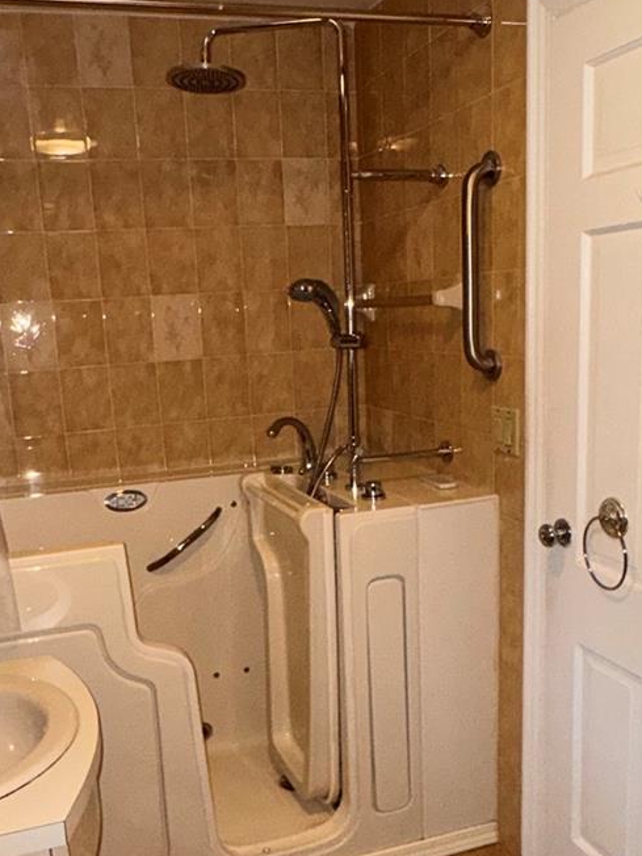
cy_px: 488
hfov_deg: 42.8
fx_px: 816
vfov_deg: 55.2
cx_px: 270
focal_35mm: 33
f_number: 2.2
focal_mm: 2.22
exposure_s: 1/60
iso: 250
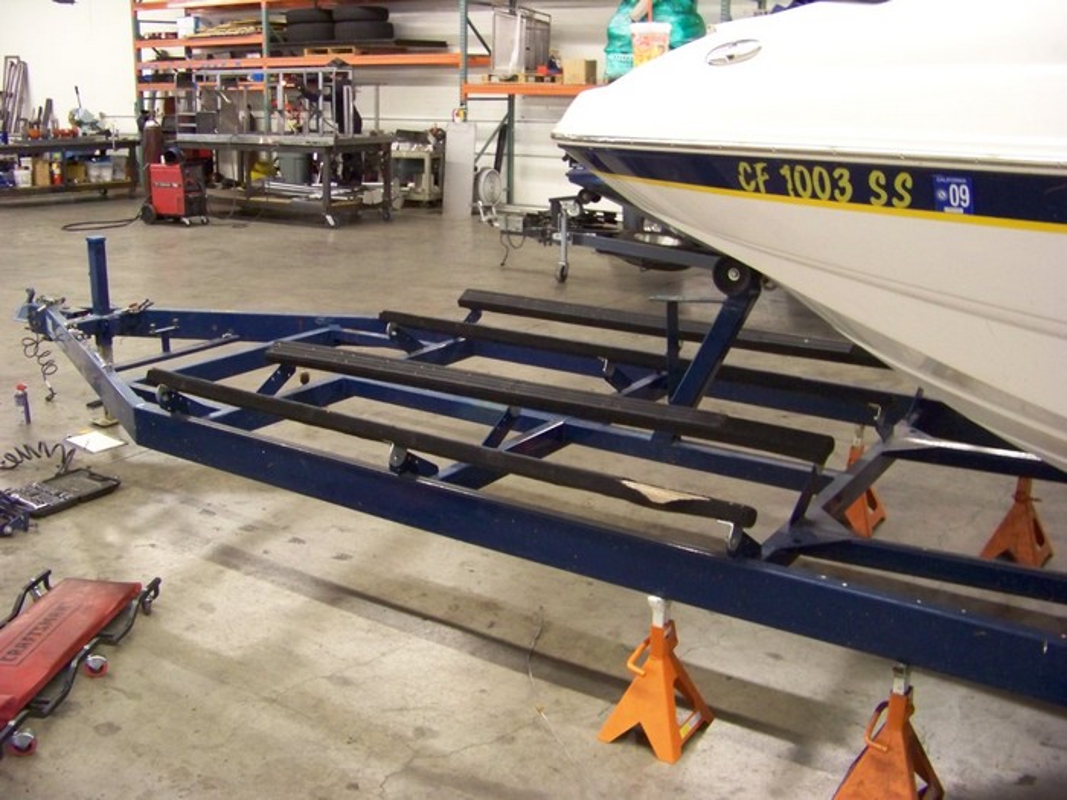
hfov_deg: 51.4
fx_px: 1110
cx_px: 534
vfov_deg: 39.7
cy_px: 400
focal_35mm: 36
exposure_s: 1/15
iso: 400
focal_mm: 5.85
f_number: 2.8
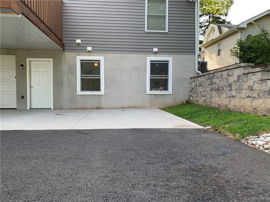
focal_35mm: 26
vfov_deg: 53.1
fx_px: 203
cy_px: 101
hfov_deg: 67.3
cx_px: 135
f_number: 1.8
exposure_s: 1/244
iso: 25
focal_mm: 4.25
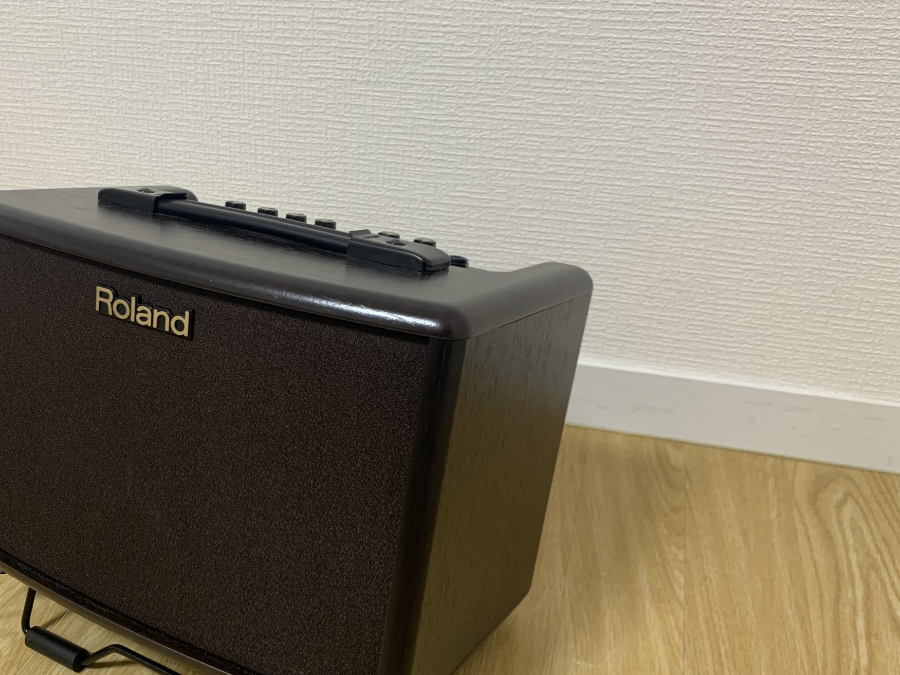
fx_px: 936
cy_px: 405
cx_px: 308
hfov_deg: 50.5
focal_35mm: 36
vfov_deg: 39.5
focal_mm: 4.25
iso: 160
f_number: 1.8
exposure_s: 1/60
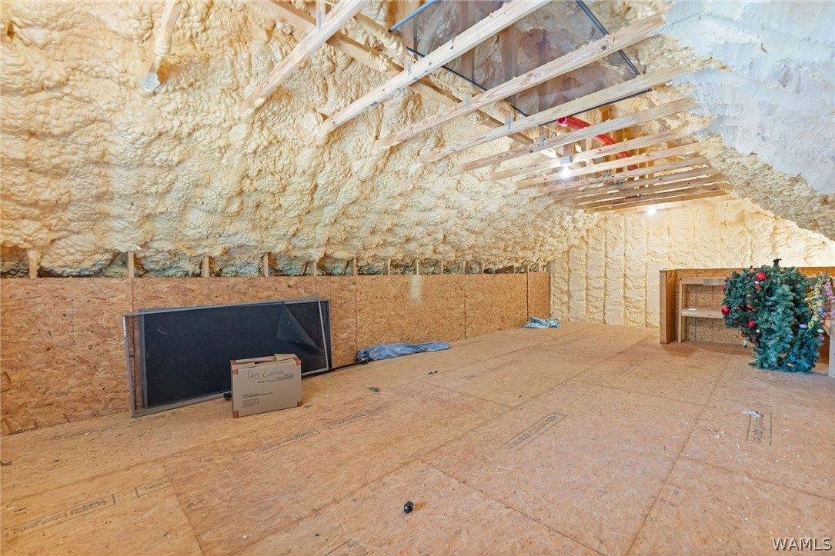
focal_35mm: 15
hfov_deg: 99.7
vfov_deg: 76.6
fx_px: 352
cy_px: 278
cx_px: 418
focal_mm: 15.2
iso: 640
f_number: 2.8
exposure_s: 1/13
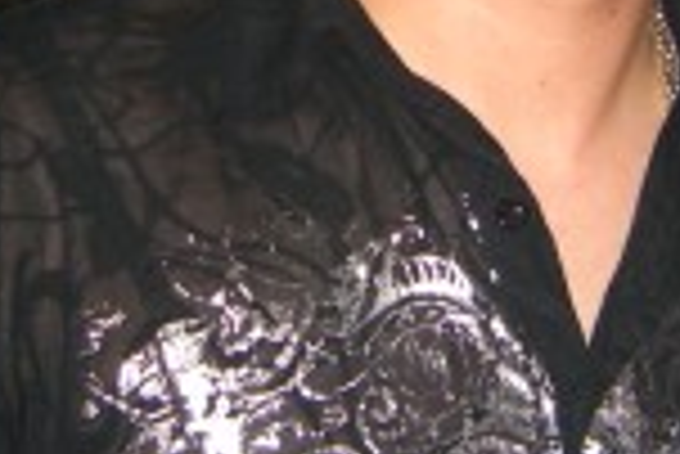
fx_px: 2968
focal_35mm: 157
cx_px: 347
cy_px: -22
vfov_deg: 8.7
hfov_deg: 13.1
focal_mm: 7.9
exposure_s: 1/60
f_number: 2.8
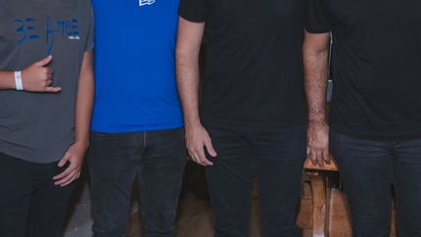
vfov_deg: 18.4
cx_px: 269
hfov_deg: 32.2
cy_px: 64
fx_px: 726
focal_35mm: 65
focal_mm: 24
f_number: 3.2
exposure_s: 1/200
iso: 800
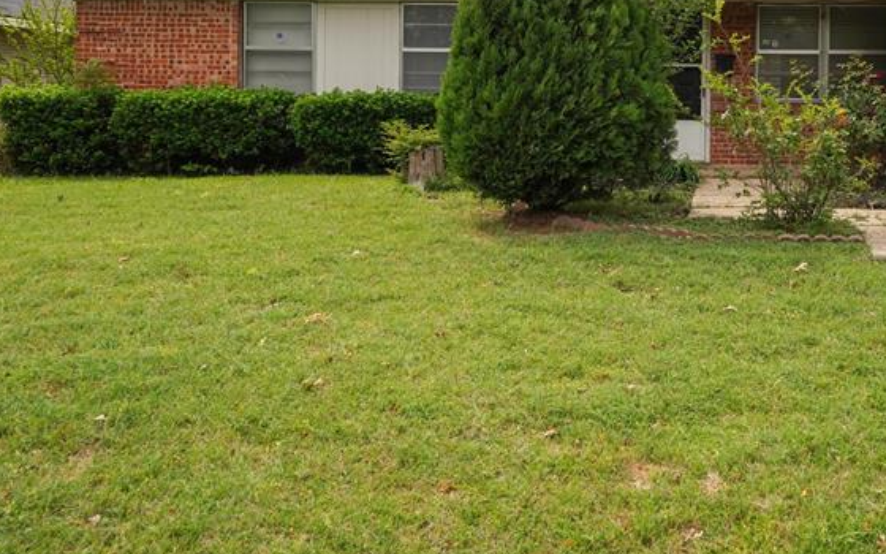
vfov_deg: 30.4
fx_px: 995
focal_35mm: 41
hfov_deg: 45.3
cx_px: 725
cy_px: 117
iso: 640
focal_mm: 22.1
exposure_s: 1/800
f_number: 9
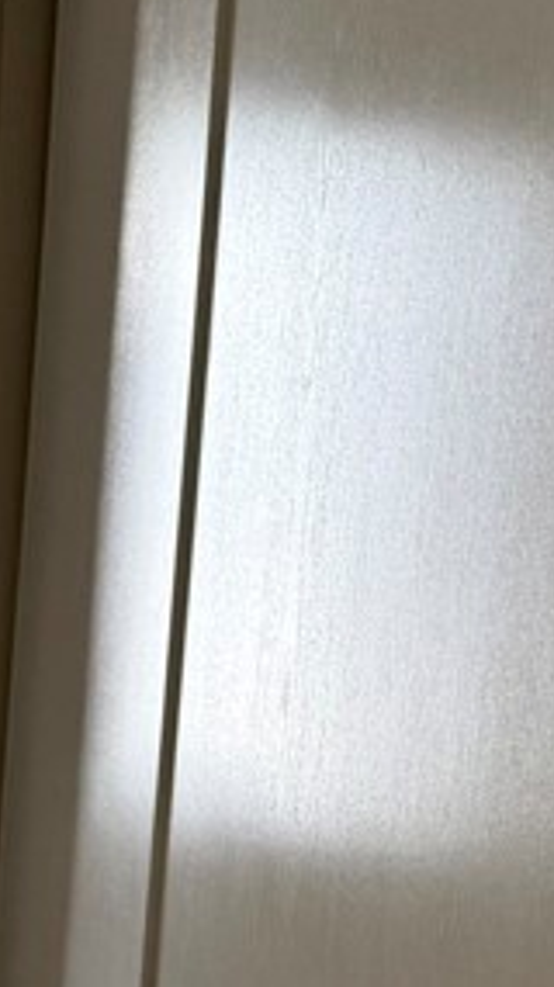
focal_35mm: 94
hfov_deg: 12.8
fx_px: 2458
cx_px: 353
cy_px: 641
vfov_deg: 22.6
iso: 250
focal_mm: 6.76
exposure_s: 1/60
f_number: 1.78
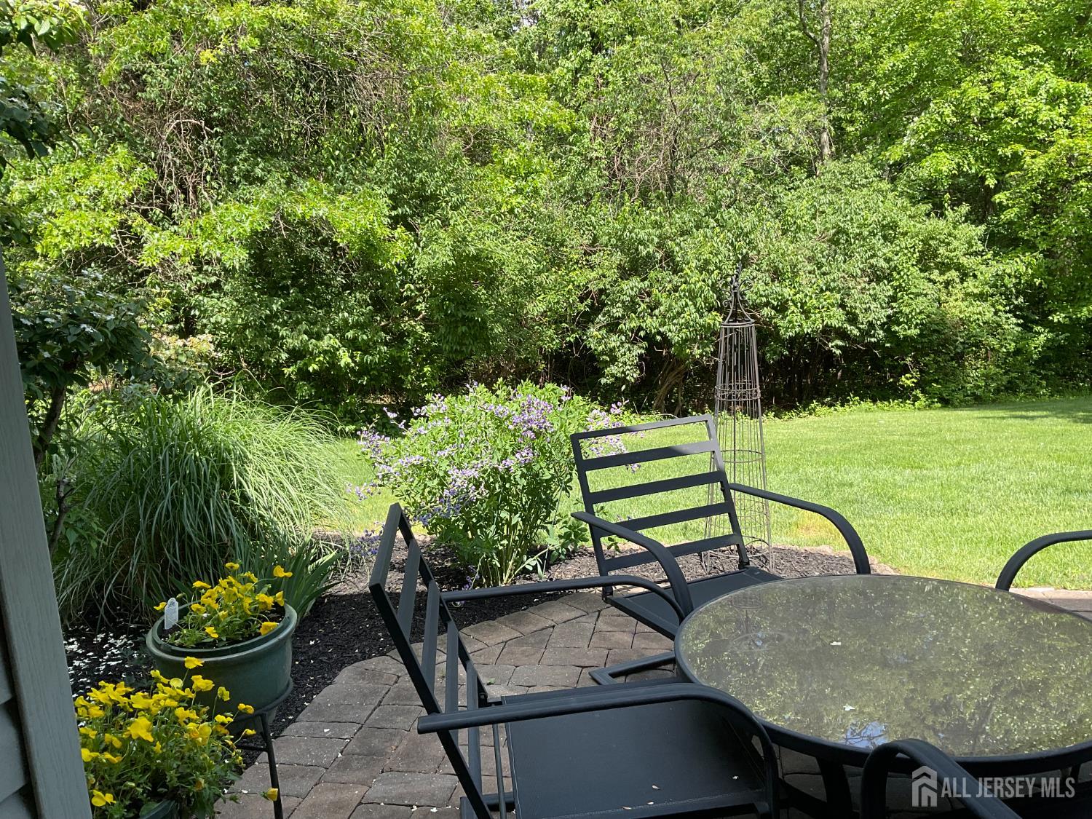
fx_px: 915
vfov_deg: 48.2
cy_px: 410
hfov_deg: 61.7
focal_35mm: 29
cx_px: 546
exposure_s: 1/486
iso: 16
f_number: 1.8
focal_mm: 3
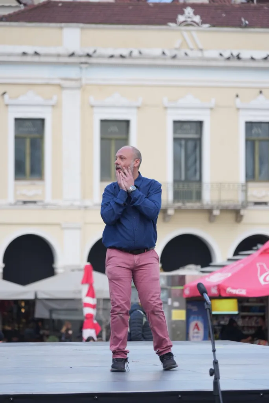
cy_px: 202
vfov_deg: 10.2
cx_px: 134
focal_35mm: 201
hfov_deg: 6.8
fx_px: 2250
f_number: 6.3
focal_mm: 201
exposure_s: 1/200
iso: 320
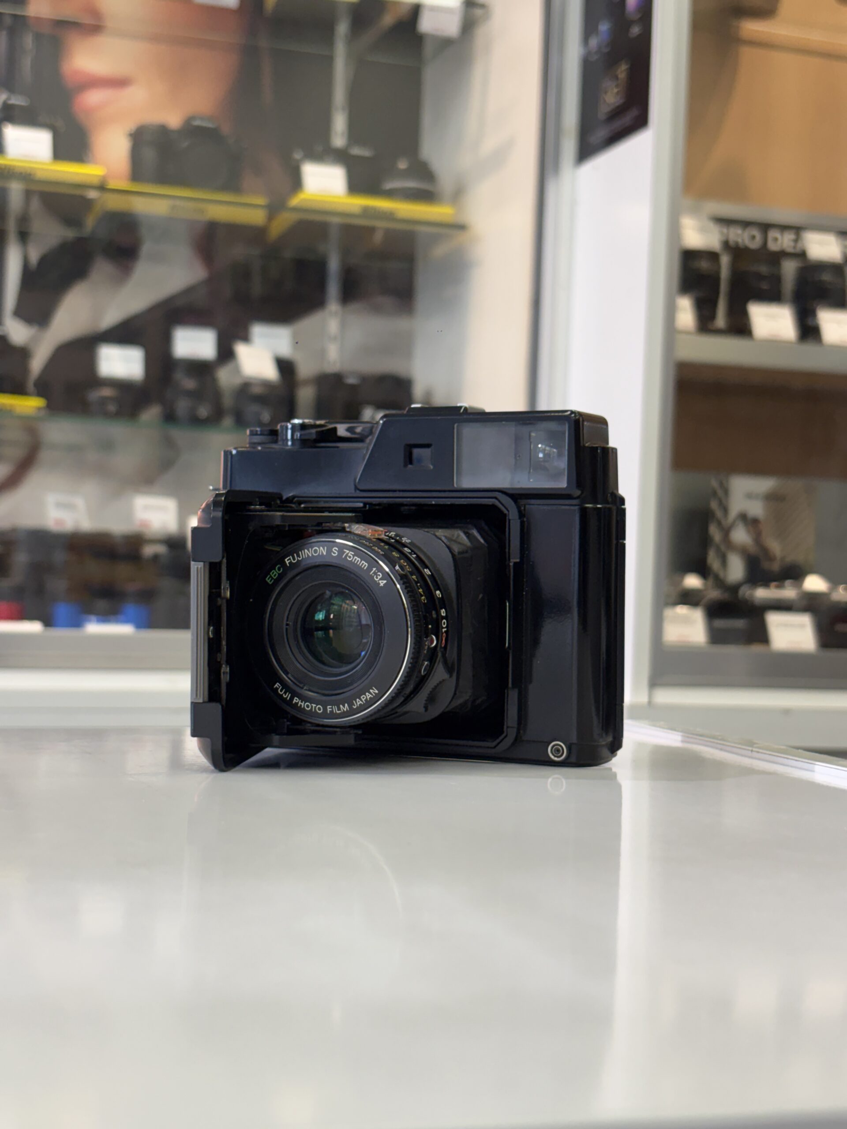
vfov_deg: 36.8
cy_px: 564
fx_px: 1696
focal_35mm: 52
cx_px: 424
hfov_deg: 28.0
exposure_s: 1/100
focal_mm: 5.96
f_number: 1.6
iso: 64
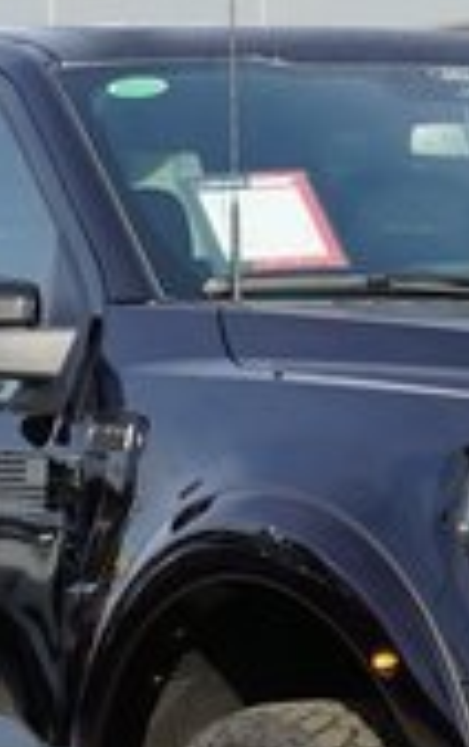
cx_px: 367
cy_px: 404
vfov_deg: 8.4
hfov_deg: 5.2
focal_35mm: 251
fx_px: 5120
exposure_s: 1/100
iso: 100
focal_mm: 65
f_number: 9
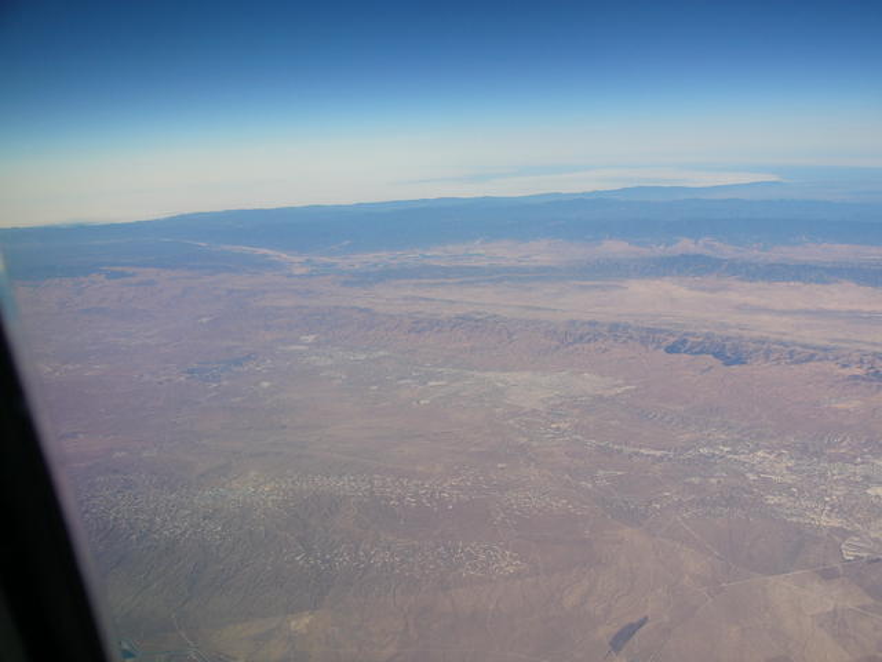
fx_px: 892
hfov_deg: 52.6
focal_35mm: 35
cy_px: 331
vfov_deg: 40.7
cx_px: 441
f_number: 8
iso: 50
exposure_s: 1/160
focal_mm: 5.8
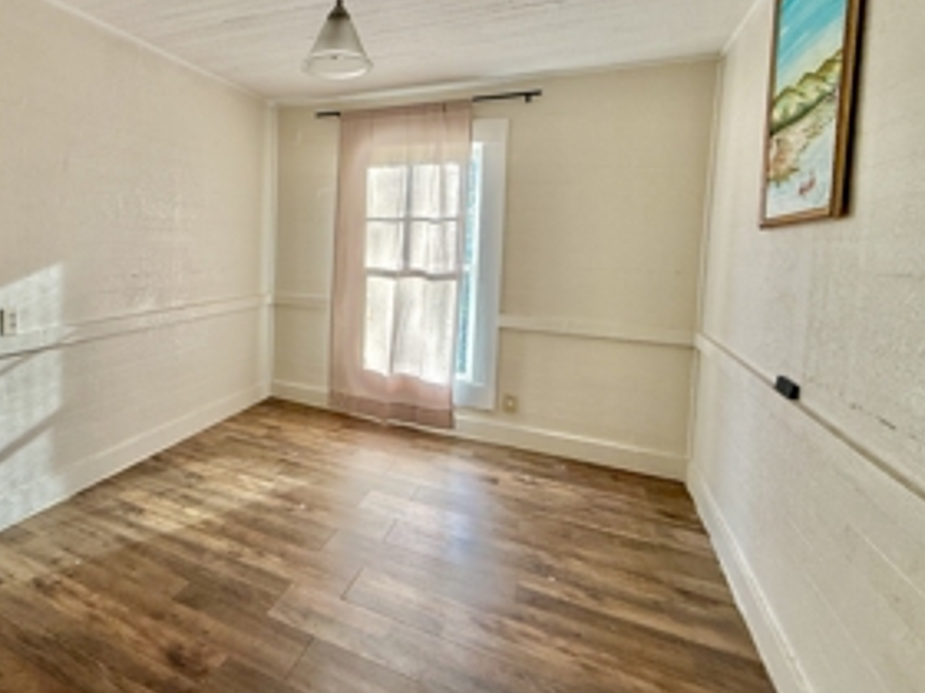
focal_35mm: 20
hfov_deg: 78.3
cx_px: 287
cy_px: 274
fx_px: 534
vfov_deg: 65.3
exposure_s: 1/114
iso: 64
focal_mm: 2.22
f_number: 2.2
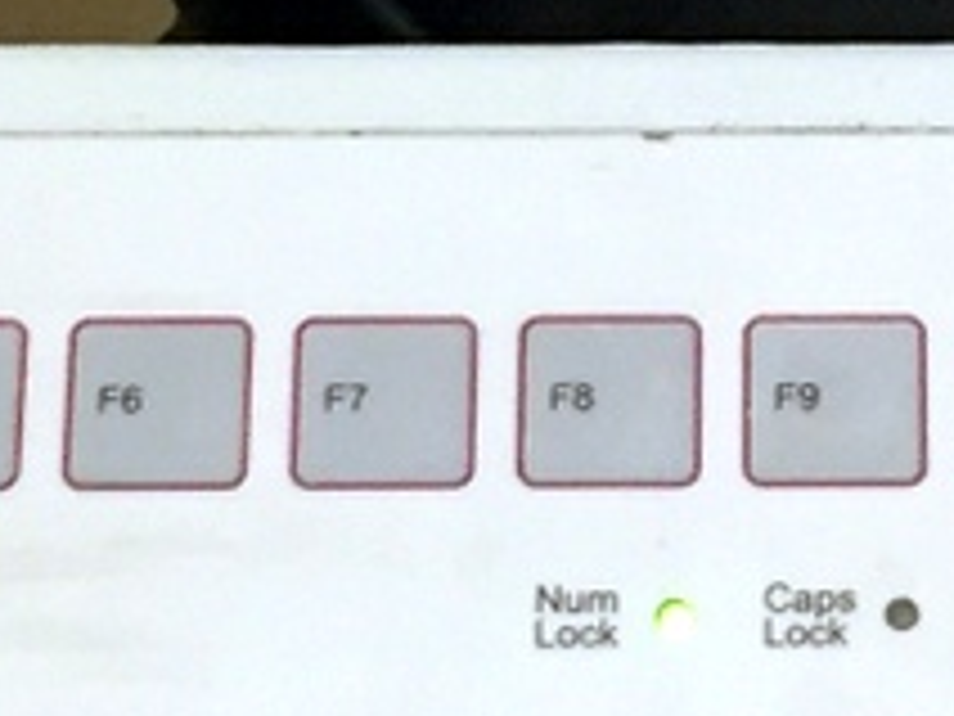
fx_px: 6036
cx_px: 914
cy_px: -14
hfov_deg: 9.0
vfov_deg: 6.8
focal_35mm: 219
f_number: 2.2
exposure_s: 1/33
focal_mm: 4.15
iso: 64
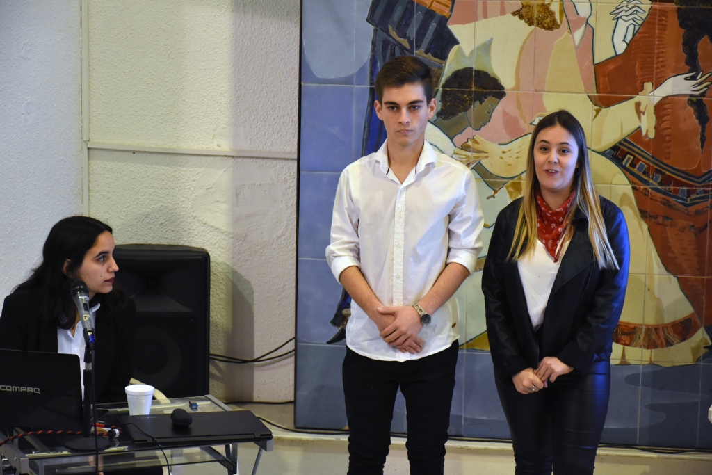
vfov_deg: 13.0
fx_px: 2077
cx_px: 356
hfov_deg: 19.5
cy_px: 238
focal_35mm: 105
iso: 1600
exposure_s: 1/60
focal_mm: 70
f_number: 5
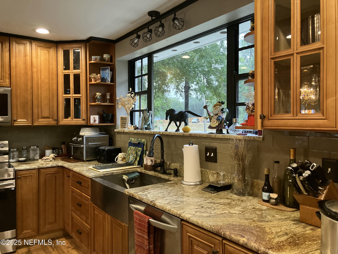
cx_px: 169
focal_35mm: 28
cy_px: 127
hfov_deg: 63.4
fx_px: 273
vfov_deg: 49.7
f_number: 1.8
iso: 320
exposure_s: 1/60
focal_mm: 3.99
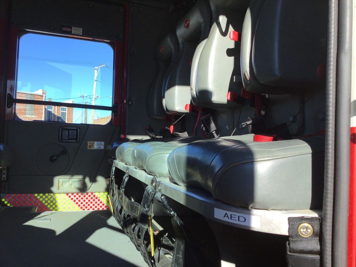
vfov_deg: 45.5
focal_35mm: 31
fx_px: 319
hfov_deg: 58.3
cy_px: 134
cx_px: 178
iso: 25
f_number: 2.4
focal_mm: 3.3
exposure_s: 1/522
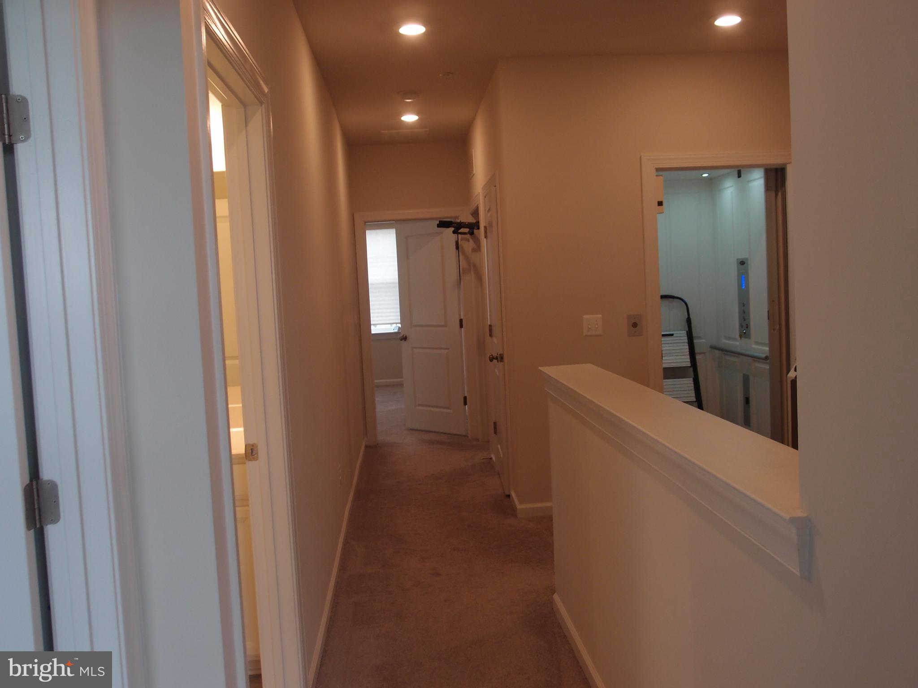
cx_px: 459
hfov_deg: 56.8
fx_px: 849
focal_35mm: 32
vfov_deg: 44.2
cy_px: 344
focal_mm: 6.87
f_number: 2
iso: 100
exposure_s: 1/80
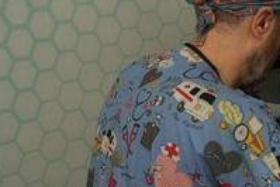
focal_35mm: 95
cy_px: 58
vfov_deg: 14.4
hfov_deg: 20.3
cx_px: 320
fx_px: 739
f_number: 2.8
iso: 800
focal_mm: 36
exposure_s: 1/100
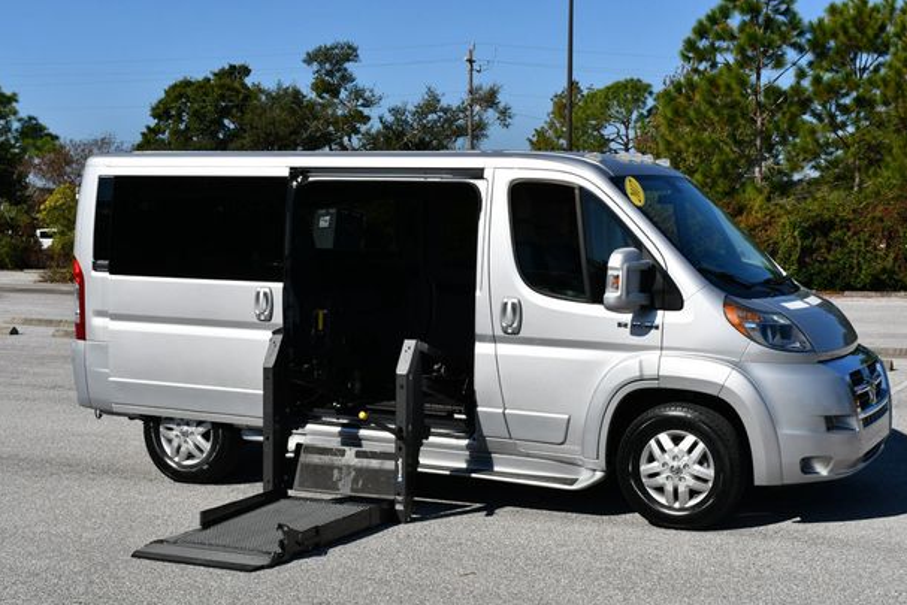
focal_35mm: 57
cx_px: 453
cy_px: 317
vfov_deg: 23.8
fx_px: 1436
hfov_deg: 35.0
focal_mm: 27
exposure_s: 1/400
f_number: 10
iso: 100
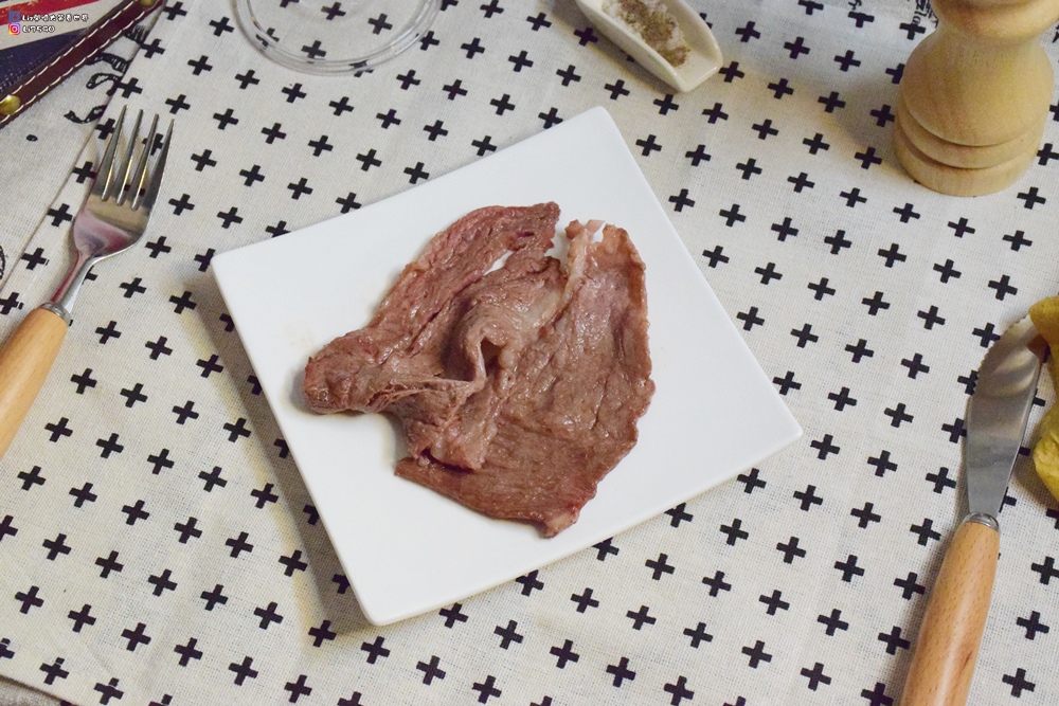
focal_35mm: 72
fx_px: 2118
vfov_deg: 18.9
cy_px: 353
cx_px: 530
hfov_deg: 28.1
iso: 12800
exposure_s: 1/400
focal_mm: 48
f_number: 10
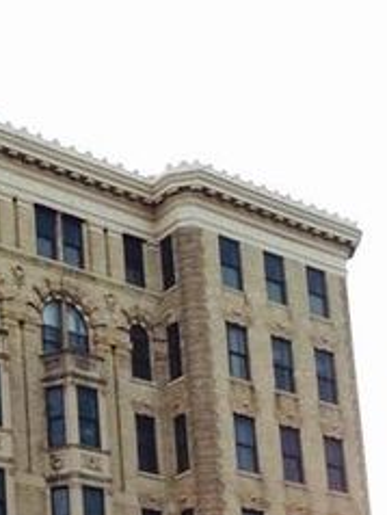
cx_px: -108
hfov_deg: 16.7
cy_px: 648
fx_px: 1250
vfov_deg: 21.3
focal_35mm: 84
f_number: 2.2
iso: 125
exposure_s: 1/30
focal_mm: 4.12
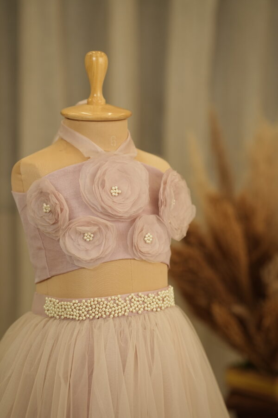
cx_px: 139
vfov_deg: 23.9
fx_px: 985
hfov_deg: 16.1
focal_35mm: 85
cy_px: 209
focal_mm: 85
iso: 250
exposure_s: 1/160
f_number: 2.2
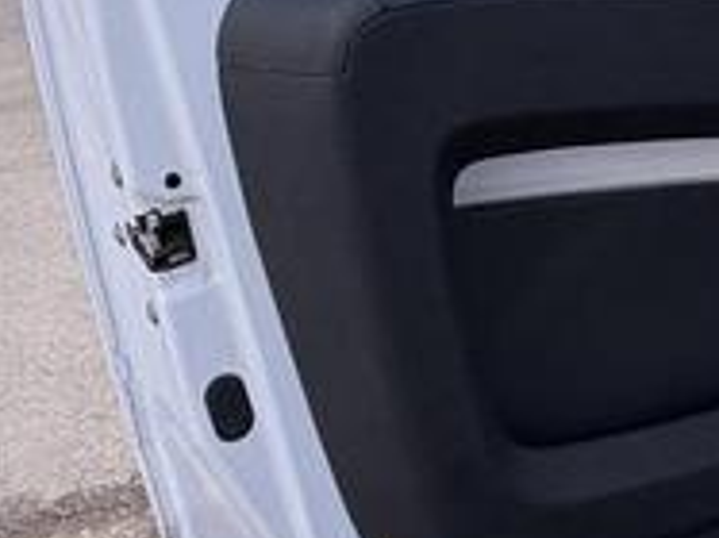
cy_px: -81
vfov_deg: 20.7
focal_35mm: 67
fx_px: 1391
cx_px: 577
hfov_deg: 28.4
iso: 40
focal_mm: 2.22
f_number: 2.2
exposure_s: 1/204
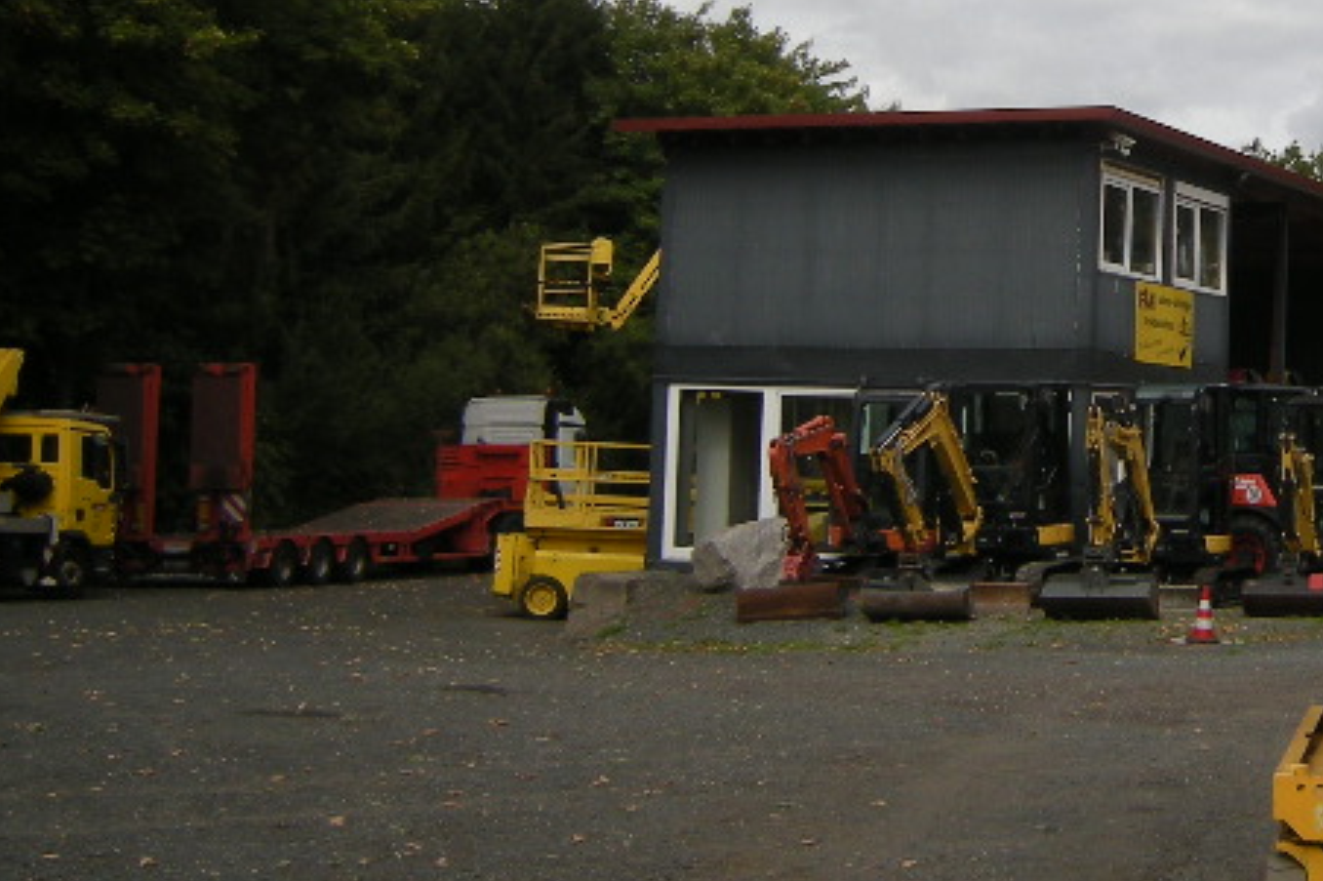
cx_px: 1250
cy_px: 132
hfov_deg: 29.0
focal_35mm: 66
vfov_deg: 20.3
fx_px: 2424
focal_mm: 4.7
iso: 64
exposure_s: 1/358
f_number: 5.6
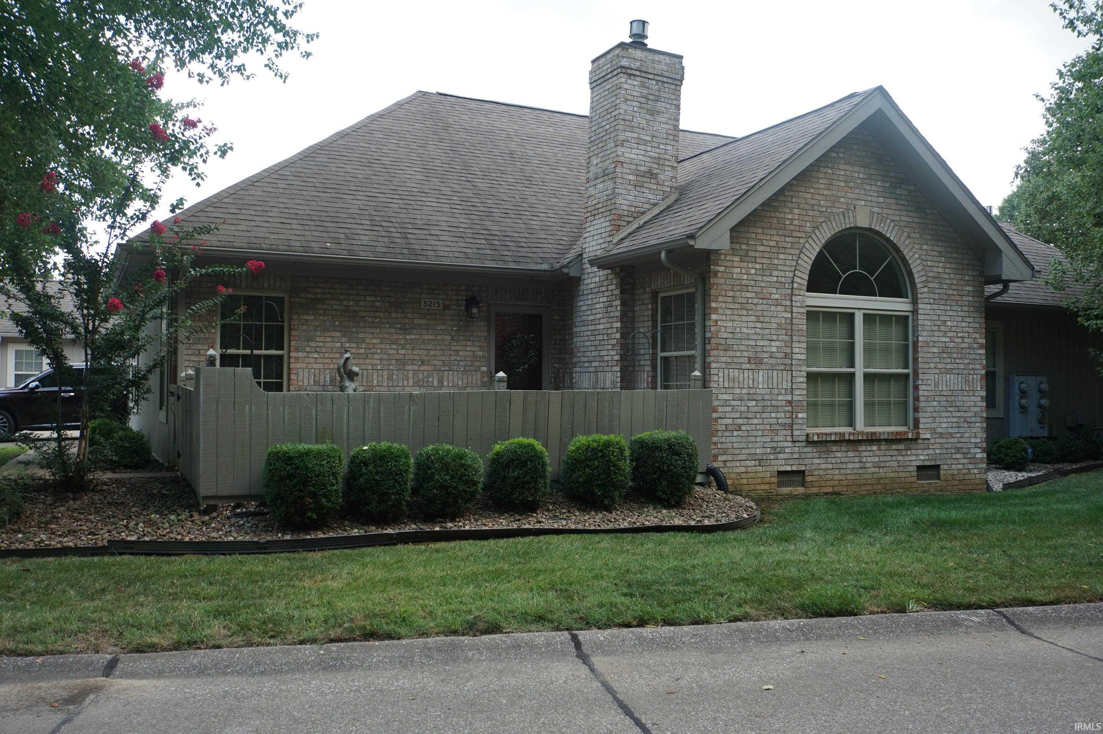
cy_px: 367
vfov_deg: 41.6
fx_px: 964
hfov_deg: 59.5
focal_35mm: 32
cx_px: 552
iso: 100
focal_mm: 21
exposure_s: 1/160
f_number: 4.5
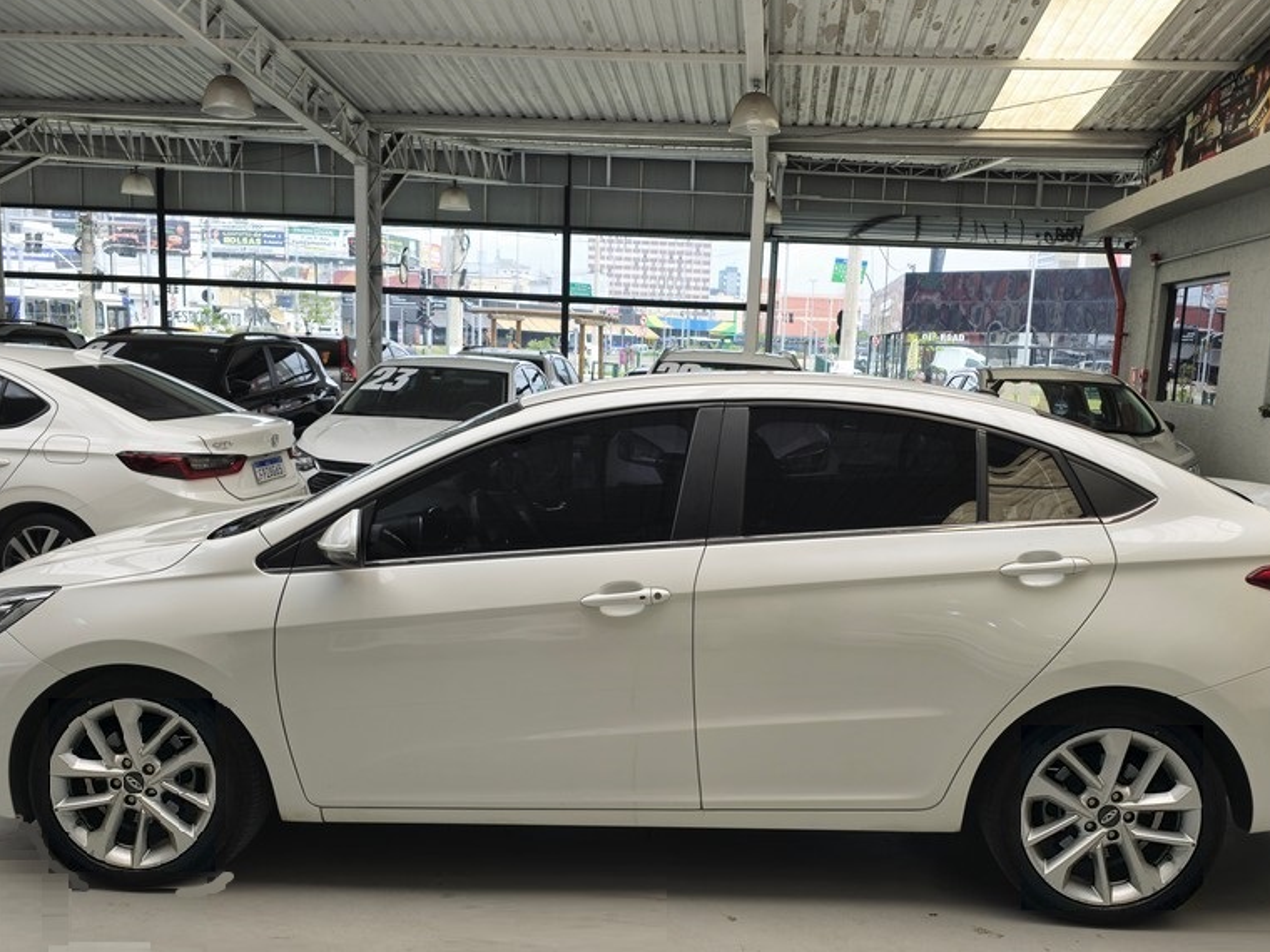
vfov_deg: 45.3
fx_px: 1137
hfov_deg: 58.3
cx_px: 680
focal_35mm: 31
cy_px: 538
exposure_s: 1/784
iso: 12
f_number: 1.7
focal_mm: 6.3
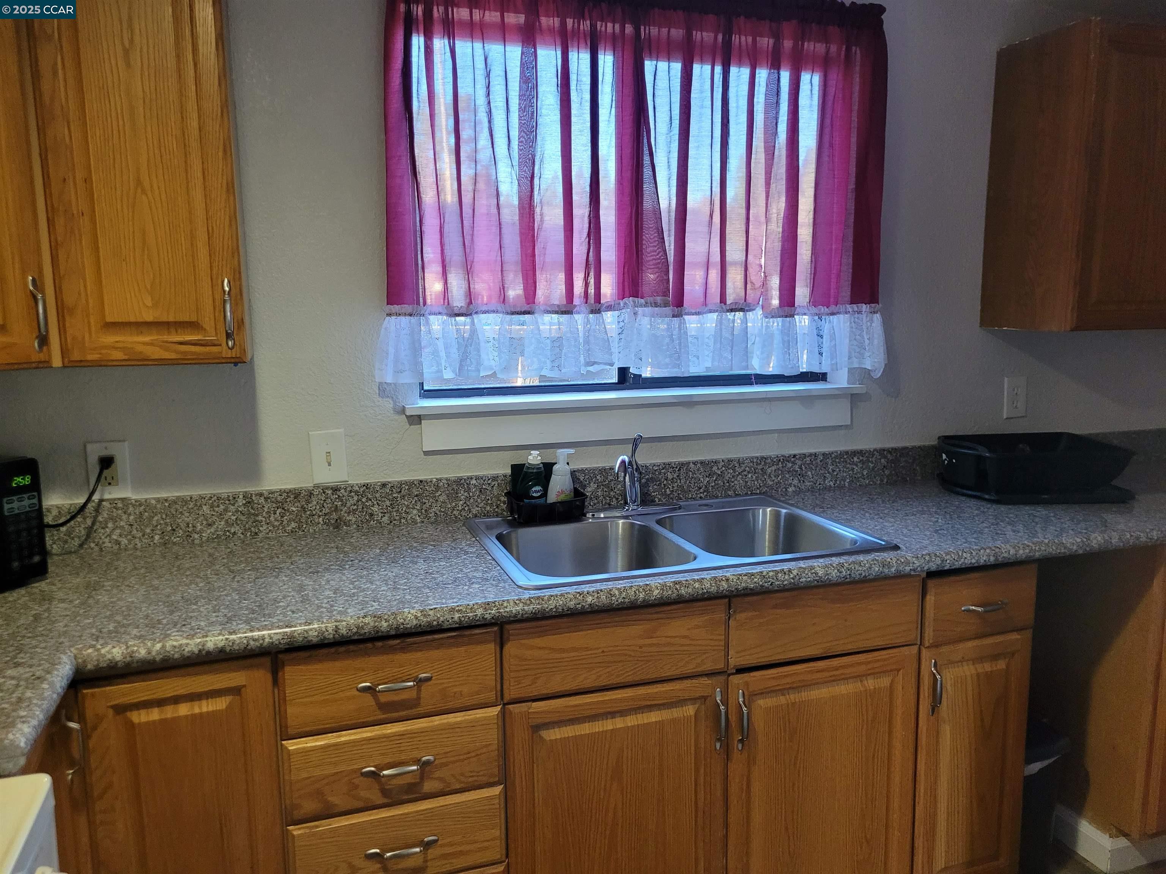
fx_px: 876
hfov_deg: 67.3
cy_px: 437
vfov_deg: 53.1
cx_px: 583
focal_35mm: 26
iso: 320
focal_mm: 5.4
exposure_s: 1/120
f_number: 1.8
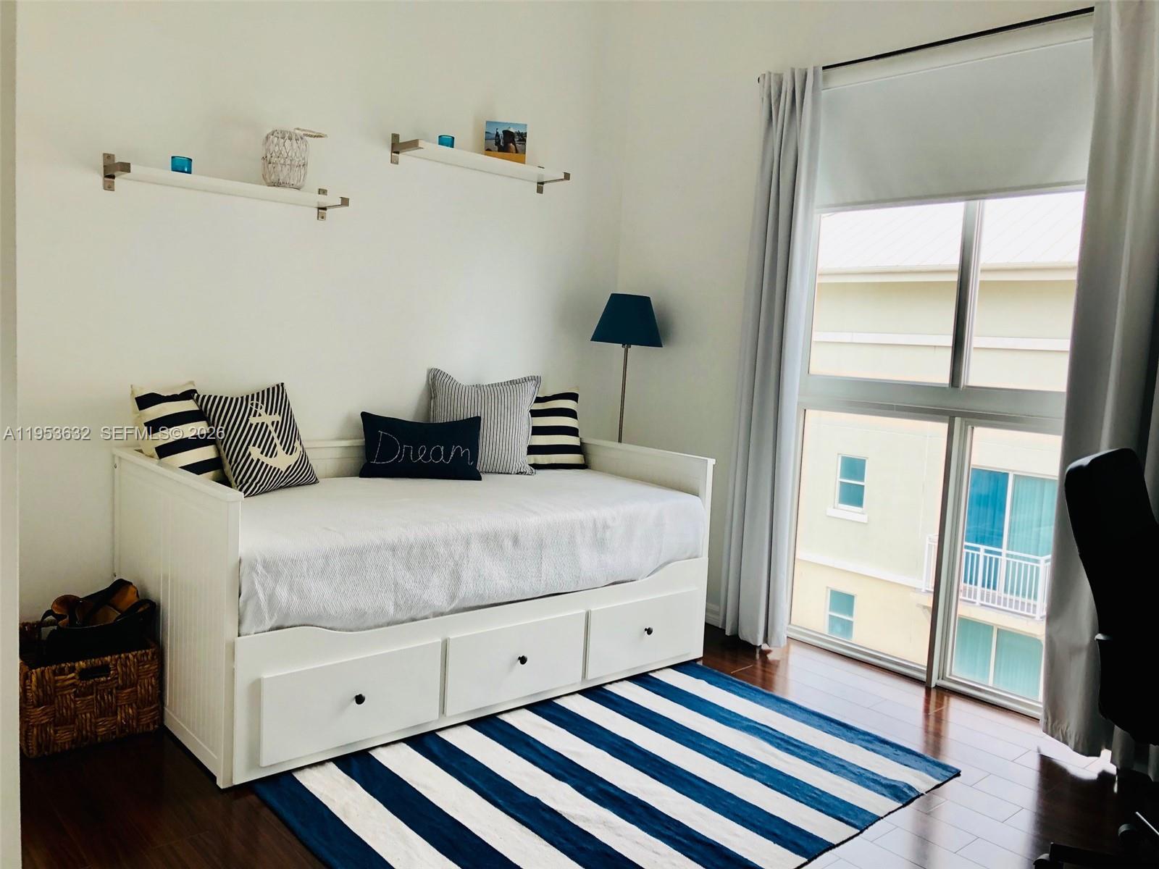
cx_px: 580
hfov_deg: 63.4
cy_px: 434
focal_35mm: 28
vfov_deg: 49.7
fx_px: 937
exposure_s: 1/120
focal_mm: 4
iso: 40
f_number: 1.8
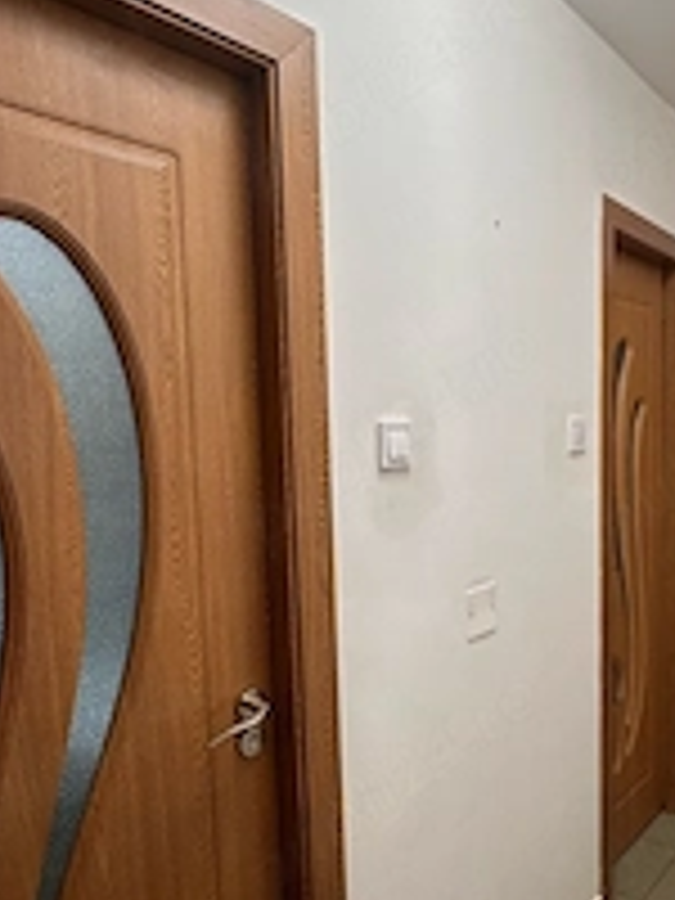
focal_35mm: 28
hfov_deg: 48.4
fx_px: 728
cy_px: 490
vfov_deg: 63.3
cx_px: 482
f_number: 2.2
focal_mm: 2.22
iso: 64
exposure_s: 1/100
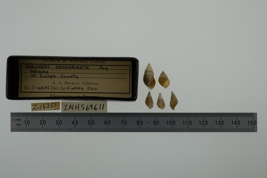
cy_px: 89
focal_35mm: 60
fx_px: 445
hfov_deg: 33.4
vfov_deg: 22.6
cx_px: 134
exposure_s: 1/160
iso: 100
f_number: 10
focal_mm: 60
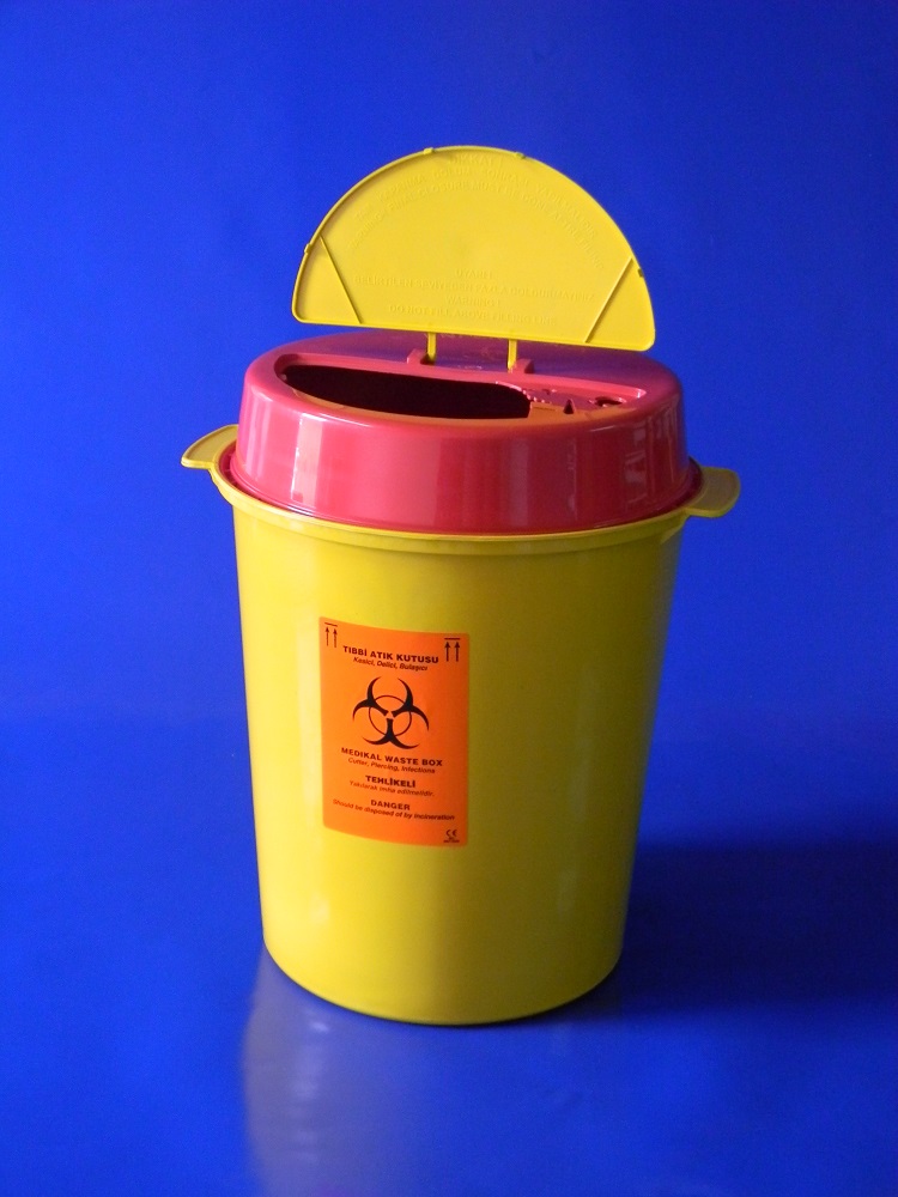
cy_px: 598
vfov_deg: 34.3
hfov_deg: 26.1
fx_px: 1937
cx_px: 449
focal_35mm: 56
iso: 400
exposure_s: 1/18
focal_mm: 10.1
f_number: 4.1
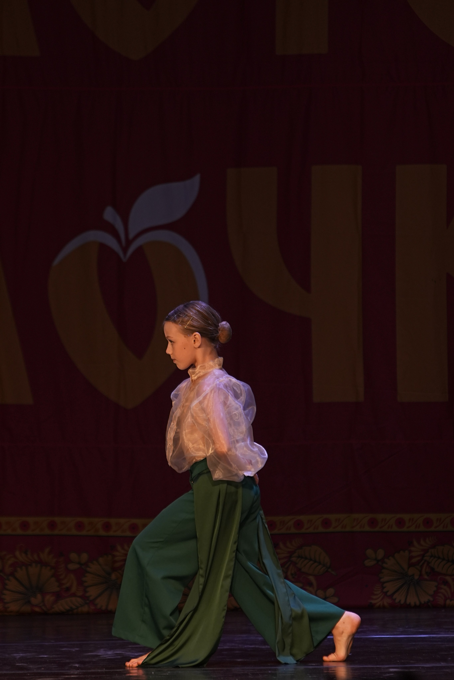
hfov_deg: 4.6
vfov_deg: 6.9
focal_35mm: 300
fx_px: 5675
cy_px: 340
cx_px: 227
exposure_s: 1/400
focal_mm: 200
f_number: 2.8
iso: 800
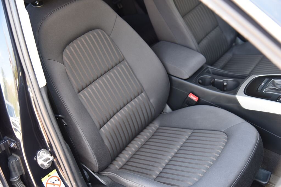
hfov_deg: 42.7
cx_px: 140
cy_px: 94
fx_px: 359
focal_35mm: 46
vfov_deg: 29.3
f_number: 4
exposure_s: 1/60
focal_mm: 46
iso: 500
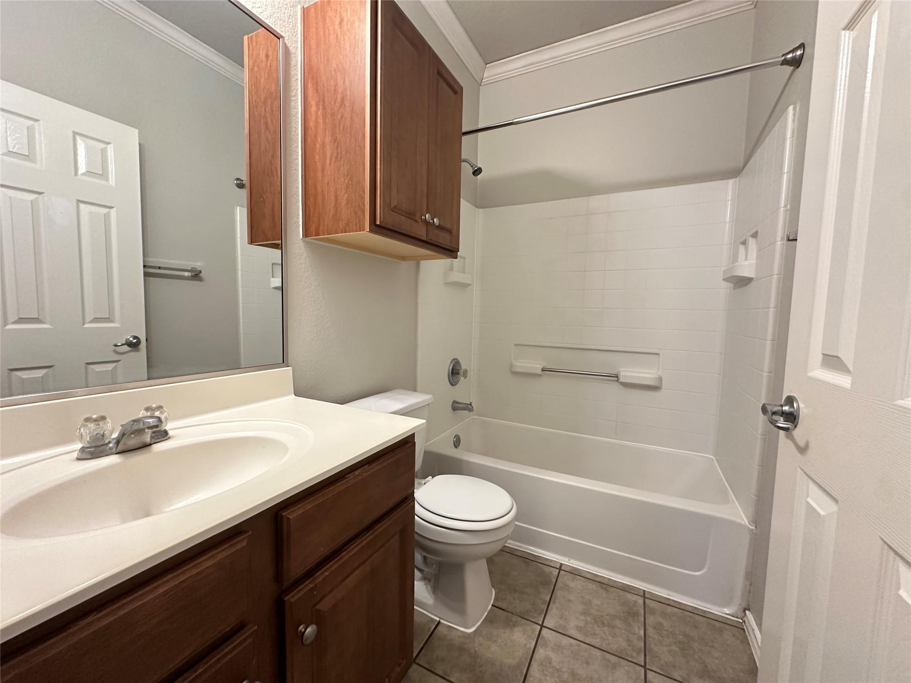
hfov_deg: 102.1
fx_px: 368
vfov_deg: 85.7
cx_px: 456
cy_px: 342
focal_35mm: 14
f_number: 2.2
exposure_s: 1/60
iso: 400
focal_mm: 2.22
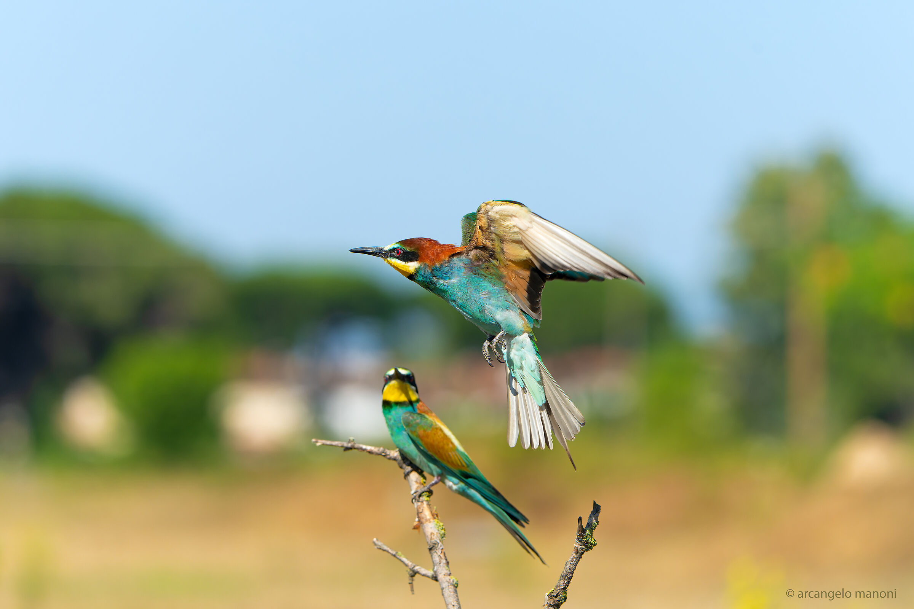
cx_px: 457
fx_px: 7159
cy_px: 304
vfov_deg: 4.9
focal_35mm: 282
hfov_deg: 7.3
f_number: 7.1
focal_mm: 282
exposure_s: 1/4000
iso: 1250
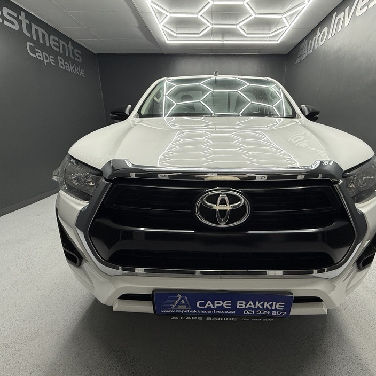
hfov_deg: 80.4
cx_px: 209
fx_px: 221
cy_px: 205
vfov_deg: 80.5
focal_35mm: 18
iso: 100
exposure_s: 1/100
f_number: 2.2
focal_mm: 2.22
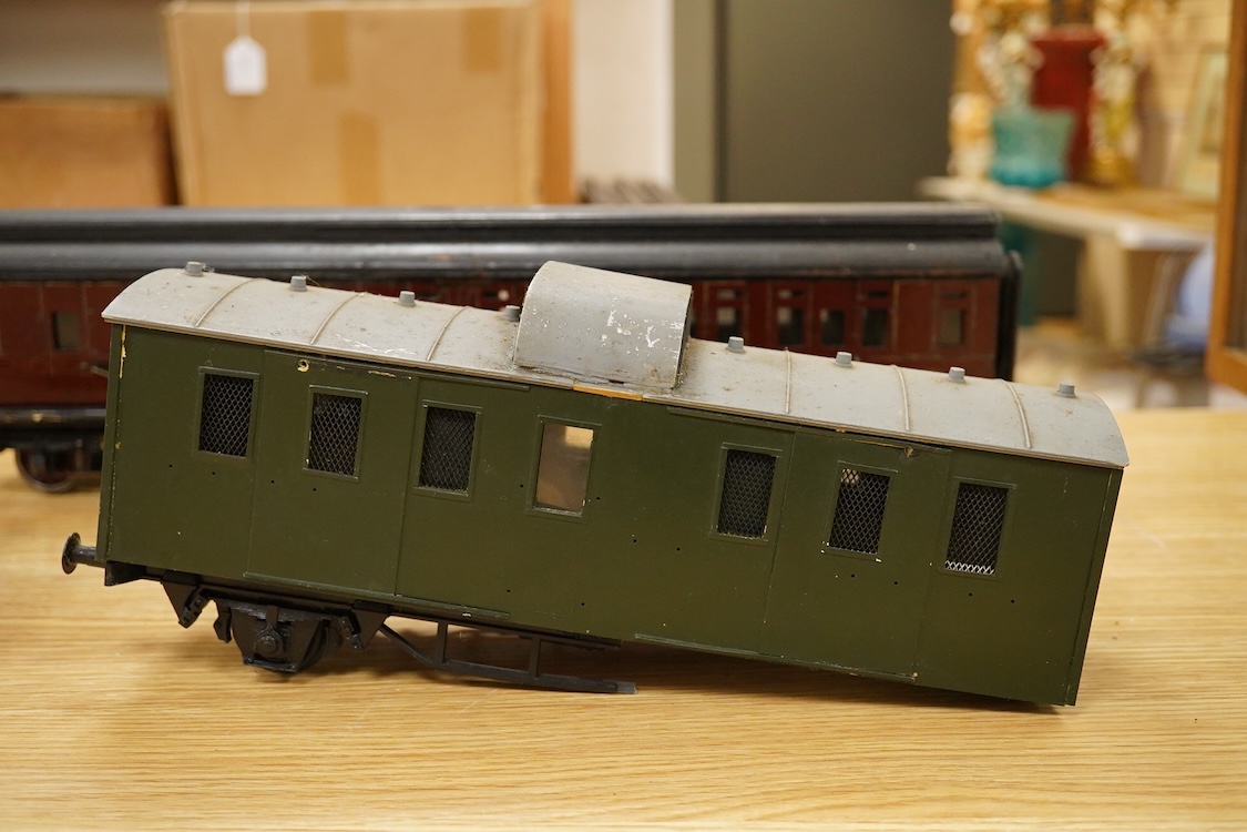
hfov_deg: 43.6
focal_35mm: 45
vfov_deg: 29.9
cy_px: 416
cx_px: 624
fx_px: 1559
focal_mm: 30
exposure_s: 1/160
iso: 2500
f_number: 7.1
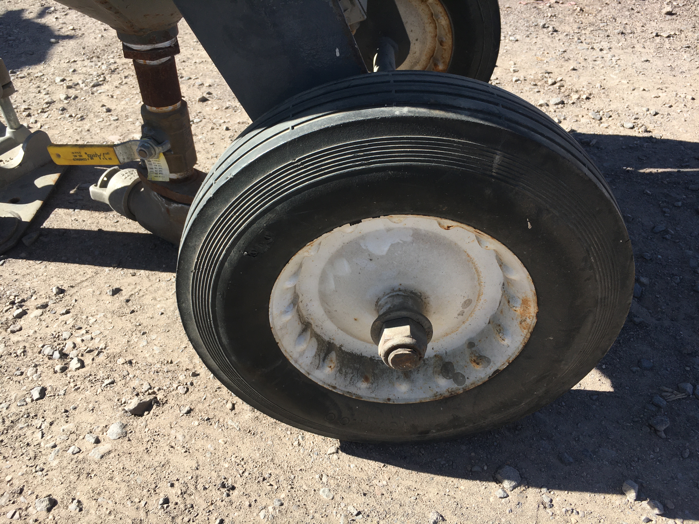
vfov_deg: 48.2
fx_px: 586
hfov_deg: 61.7
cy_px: 262
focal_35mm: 29
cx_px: 350
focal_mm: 4.15
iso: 25
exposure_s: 1/739
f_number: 2.2
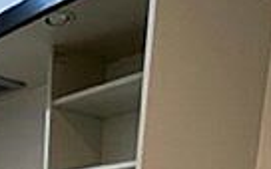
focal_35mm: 65
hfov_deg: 28.6
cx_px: -28
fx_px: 480
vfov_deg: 14.8
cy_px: 374
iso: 200
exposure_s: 1/60
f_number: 1.8
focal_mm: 1.57
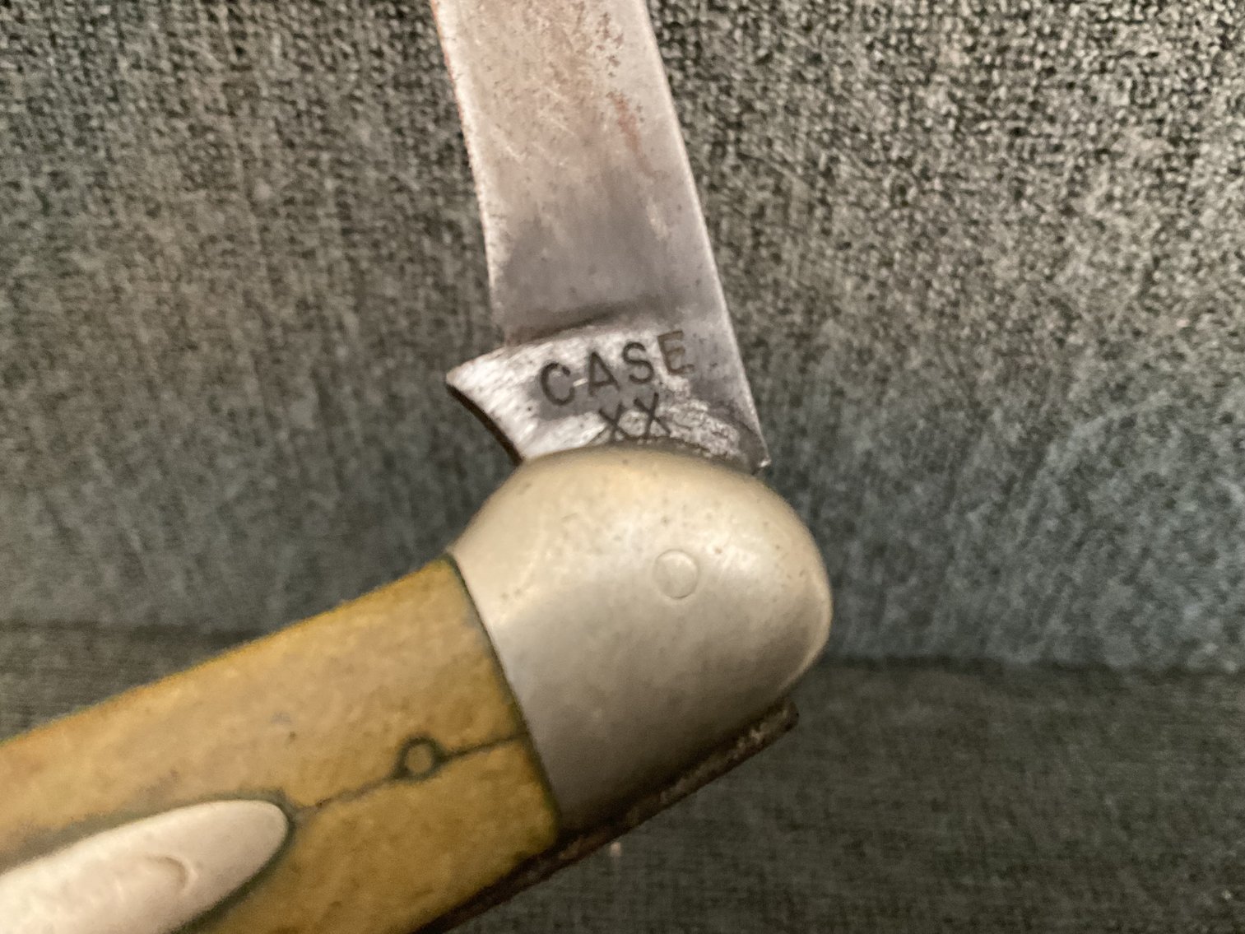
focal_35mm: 29
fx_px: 1043
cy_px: 467
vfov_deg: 48.2
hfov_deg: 61.7
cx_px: 622
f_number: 1.8
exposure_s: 1/30
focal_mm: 3
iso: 400
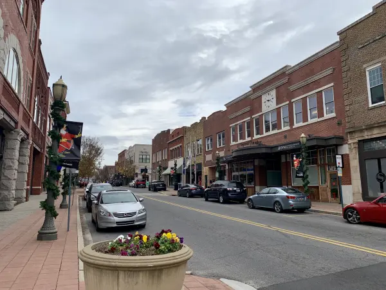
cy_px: 145
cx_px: 193
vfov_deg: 53.1
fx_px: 290
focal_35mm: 26
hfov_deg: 67.3
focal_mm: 4.25
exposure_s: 1/1447
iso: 25
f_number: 1.8
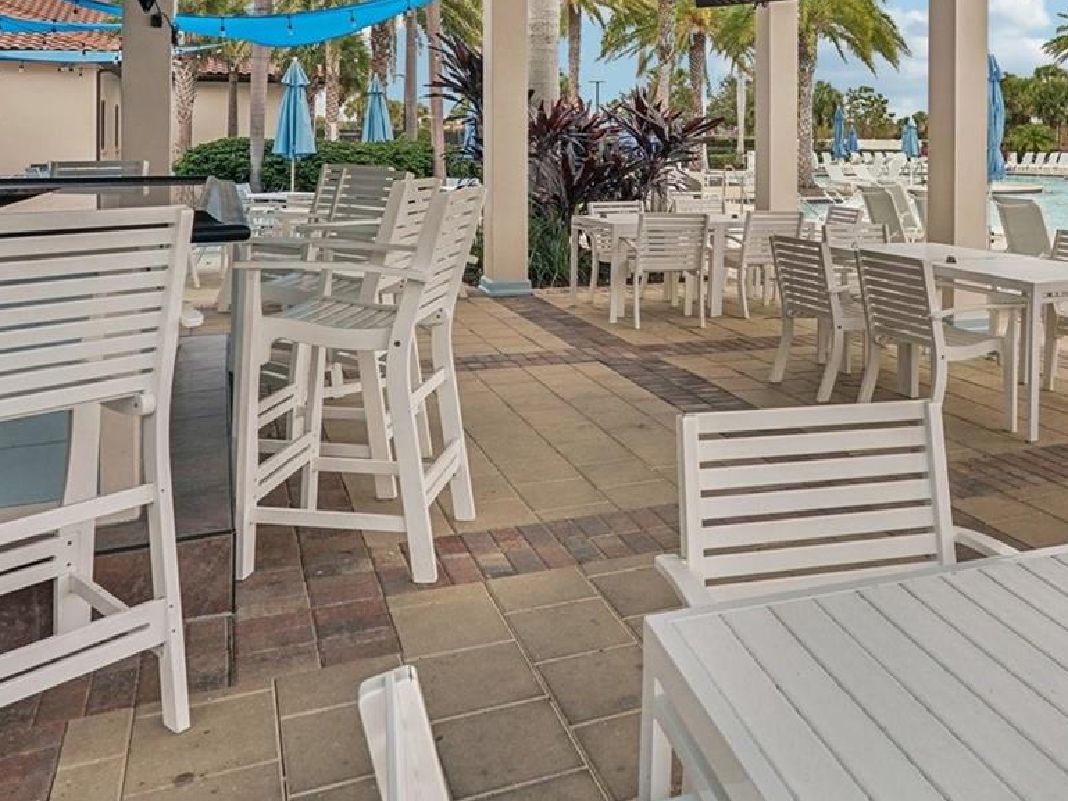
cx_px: 731
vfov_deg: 41.6
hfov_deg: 55.4
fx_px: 987
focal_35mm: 32
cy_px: 122
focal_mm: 16
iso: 400
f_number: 8
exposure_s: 1/640
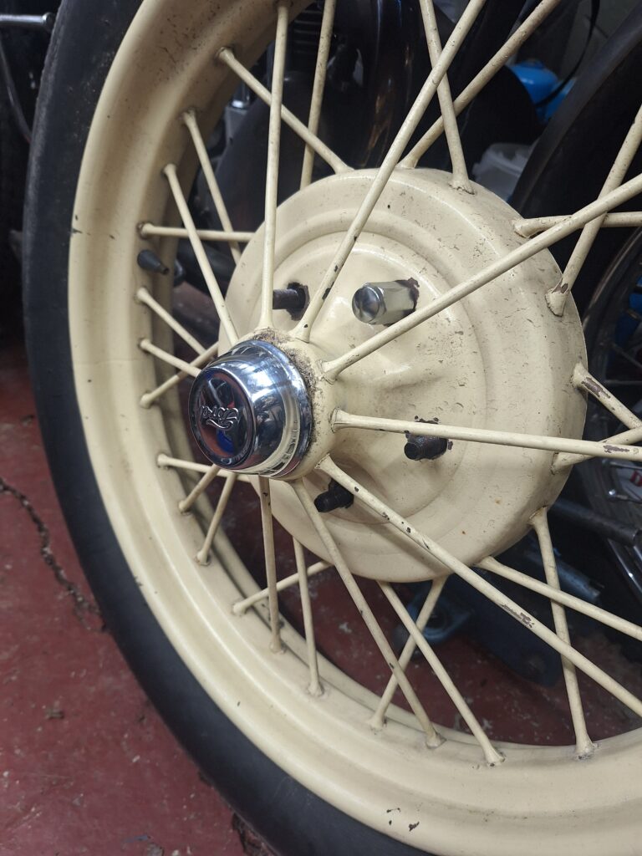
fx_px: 569
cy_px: 428
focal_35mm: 23
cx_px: 321
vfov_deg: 73.9
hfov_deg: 58.9
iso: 80
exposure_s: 1/50
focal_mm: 5.54
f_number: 1.8
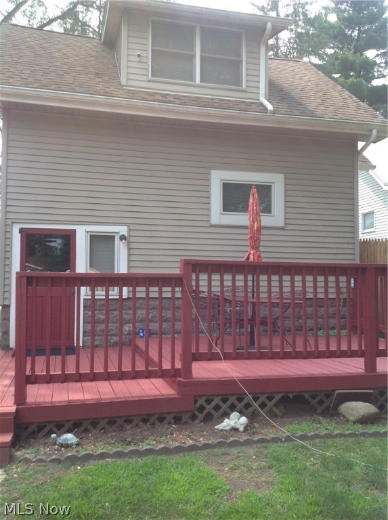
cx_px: 194
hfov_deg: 40.6
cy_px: 260
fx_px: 525
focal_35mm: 35
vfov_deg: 52.7
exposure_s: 1/360
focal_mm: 4.28
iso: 50
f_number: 2.4
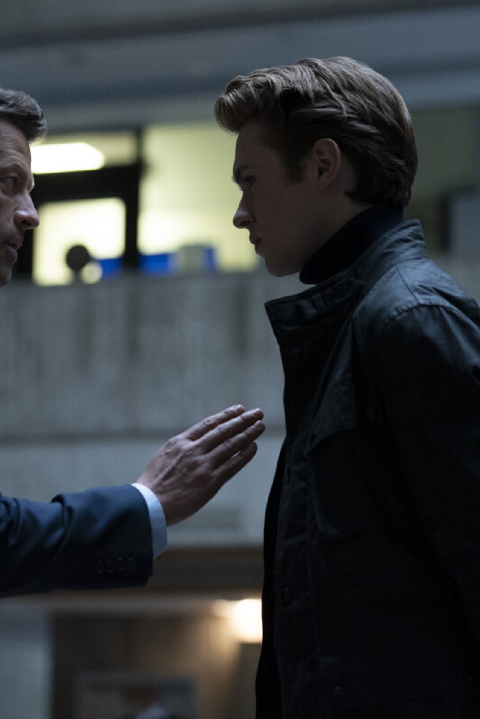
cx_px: 100
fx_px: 2719
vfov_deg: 15.1
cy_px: 362
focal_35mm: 136
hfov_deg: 10.1
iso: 4000
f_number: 3.2
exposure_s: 1/250
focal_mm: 90
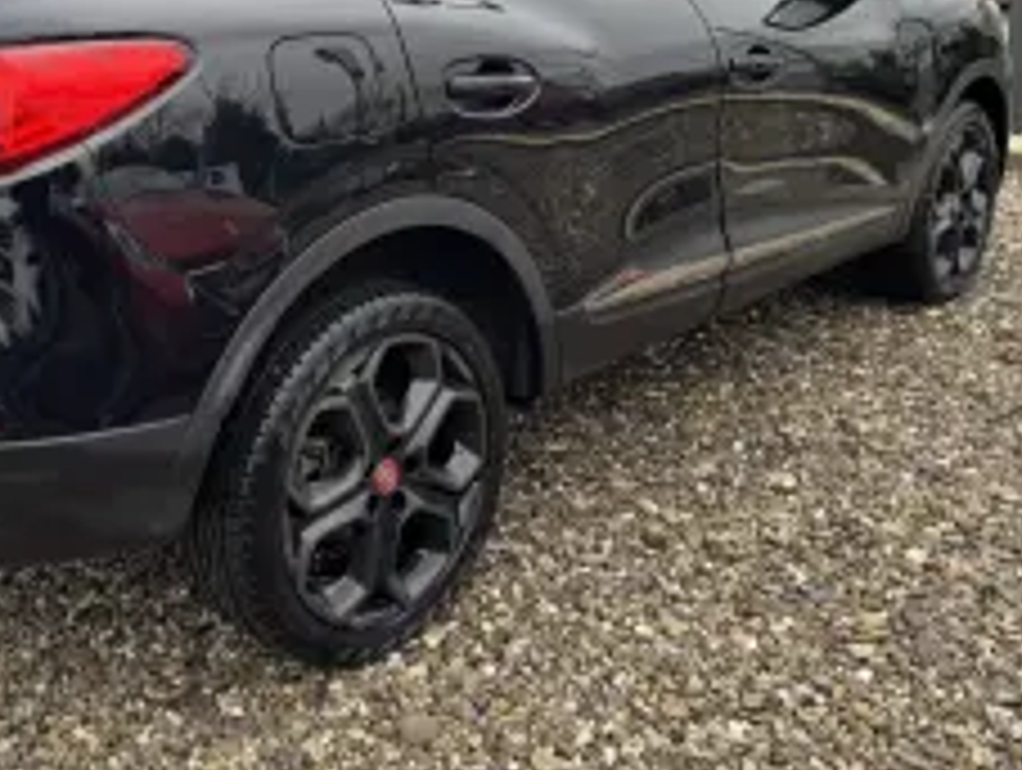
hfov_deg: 47.8
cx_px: 311
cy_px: 212
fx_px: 1124
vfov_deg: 37.1
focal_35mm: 38
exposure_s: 1/121
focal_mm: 6.76
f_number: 1.78
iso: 125
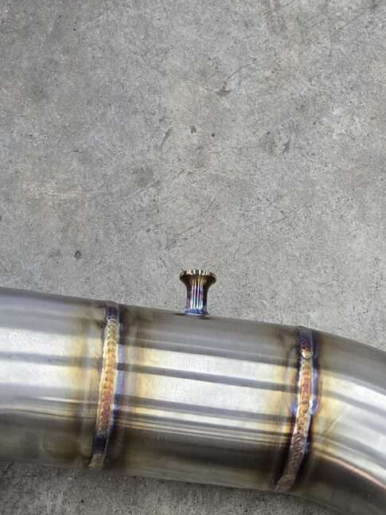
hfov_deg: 16.2
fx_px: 1353
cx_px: 166
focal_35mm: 91
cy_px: 888
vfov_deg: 17.9
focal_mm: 6.3
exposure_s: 1/120
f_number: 1.7
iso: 250
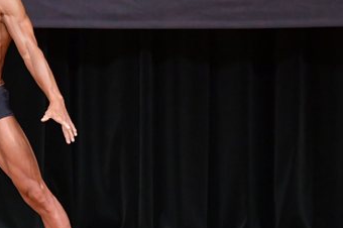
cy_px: 99
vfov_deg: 2.4
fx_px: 5540
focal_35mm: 582
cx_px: 9
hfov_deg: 3.5
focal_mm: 170
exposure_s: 1/400
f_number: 5.6
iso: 5000
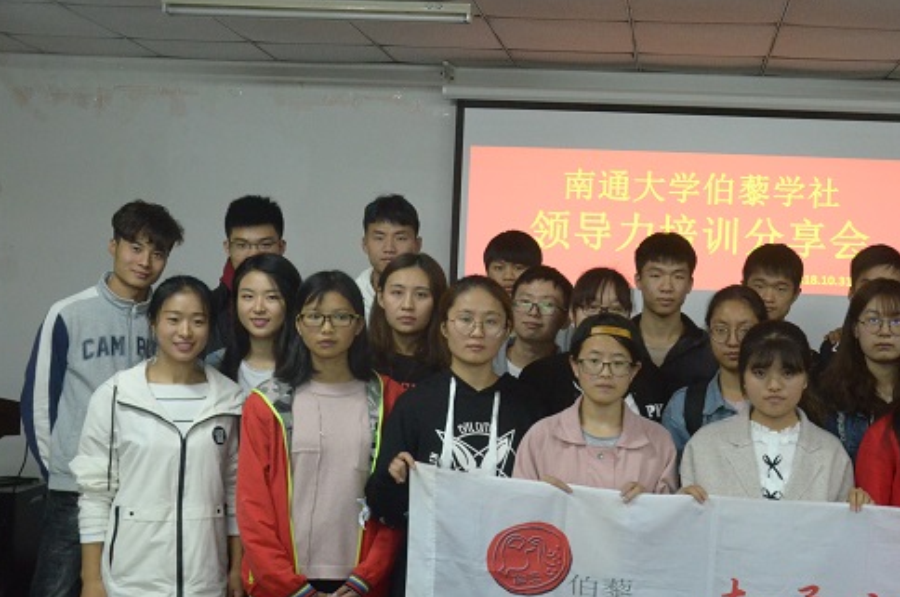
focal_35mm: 47
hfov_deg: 41.3
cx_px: 619
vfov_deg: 28.5
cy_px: 330
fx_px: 1173
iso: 3200
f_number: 5.6
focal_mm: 22
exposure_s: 1/90
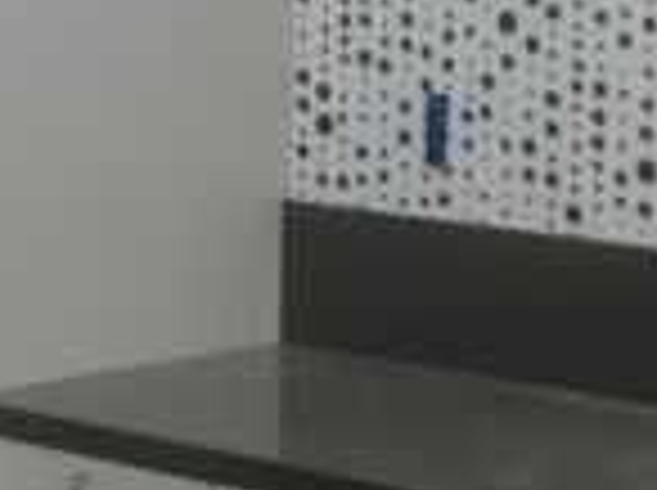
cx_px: 142
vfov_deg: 7.7
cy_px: 72
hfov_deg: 10.2
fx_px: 3657
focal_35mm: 193
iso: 50
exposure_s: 1/40
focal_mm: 4.28
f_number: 2.4
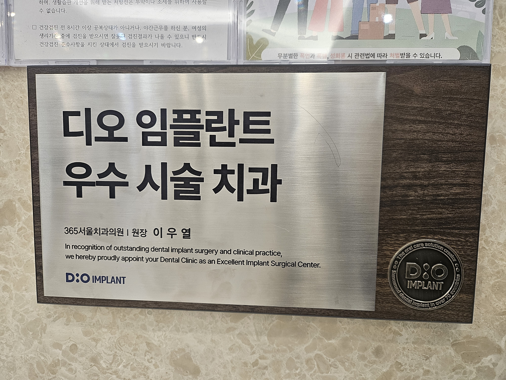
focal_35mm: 24
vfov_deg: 56.8
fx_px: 351
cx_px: 253
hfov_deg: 71.6
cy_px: 190
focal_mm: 5
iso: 200
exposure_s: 1/120
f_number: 1.8
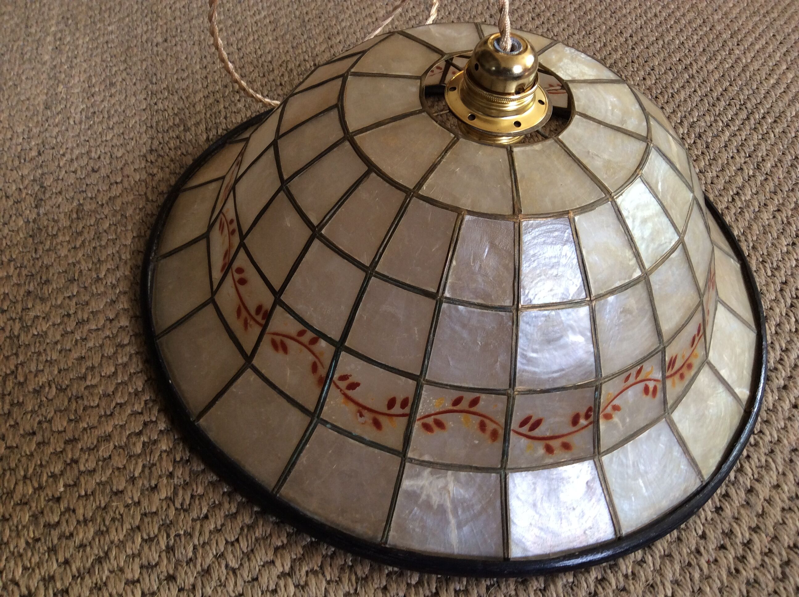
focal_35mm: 32
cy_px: 298
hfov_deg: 56.9
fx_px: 738
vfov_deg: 44.1
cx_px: 400
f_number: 2.4
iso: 50
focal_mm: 3.3
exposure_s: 1/25
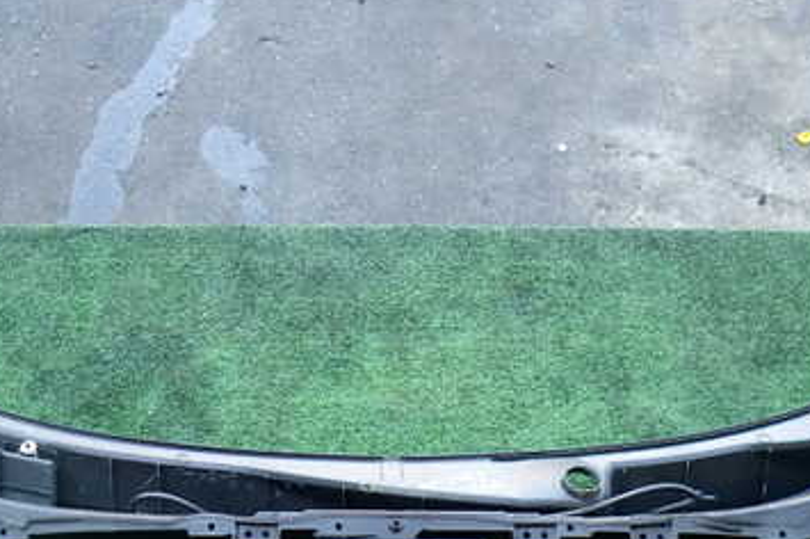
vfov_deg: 29.9
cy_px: 409
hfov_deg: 44.5
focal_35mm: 44
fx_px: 989
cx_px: 358
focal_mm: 4.5
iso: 160
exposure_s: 1/125
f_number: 2
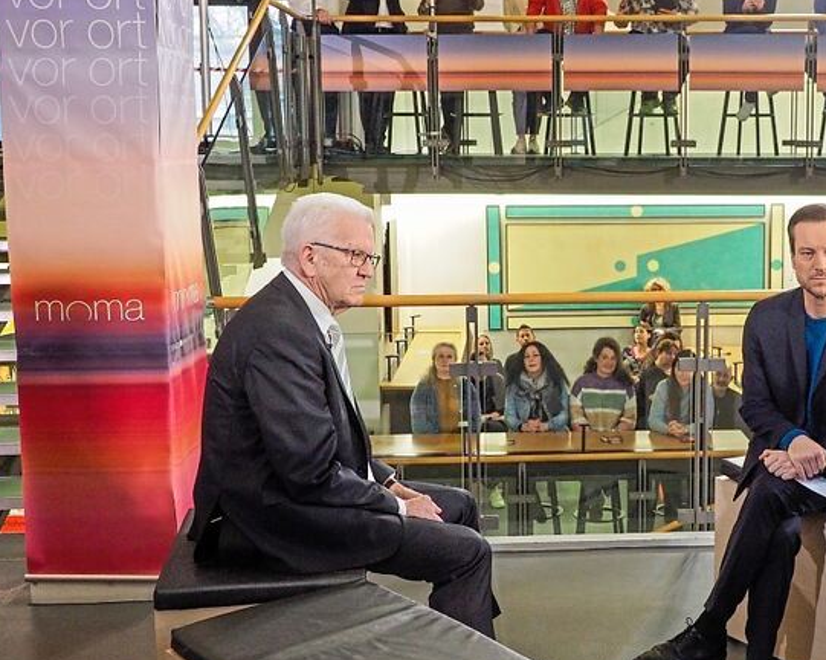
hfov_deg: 35.4
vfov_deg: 29.1
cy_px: 307
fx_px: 1270
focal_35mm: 52
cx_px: 597
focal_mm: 18
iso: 1600
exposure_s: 1/125
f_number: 4
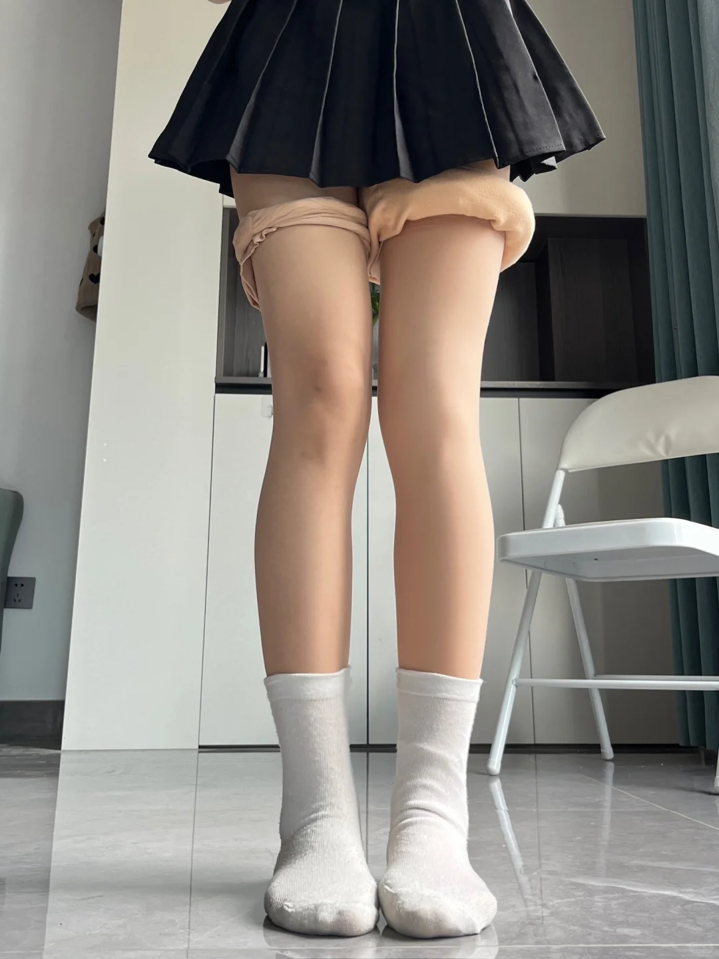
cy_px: 480
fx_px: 720
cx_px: 360
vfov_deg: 67.3
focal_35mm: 26
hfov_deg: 53.1
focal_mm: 5.1
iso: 125
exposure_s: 1/121
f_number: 1.6
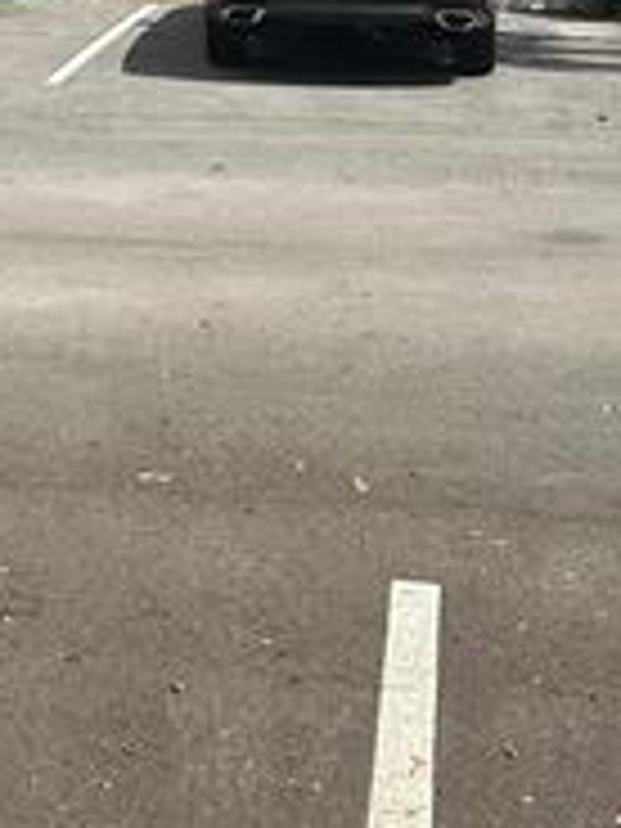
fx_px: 2248
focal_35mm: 94
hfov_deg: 15.6
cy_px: -434
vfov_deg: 18.4
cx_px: 94
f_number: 1.5
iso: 50
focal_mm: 5.7
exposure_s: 1/5587
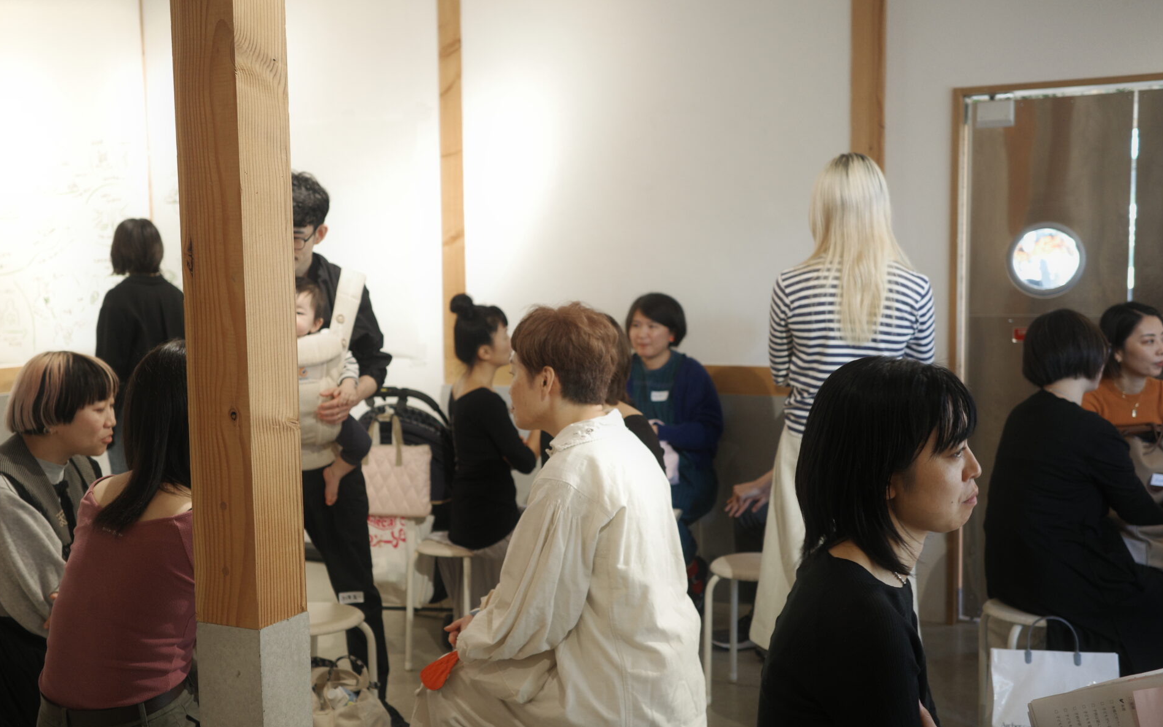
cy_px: 388
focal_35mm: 43
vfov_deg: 29.9
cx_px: 558
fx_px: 1363
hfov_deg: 46.2
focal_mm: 26
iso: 400
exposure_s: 1/40
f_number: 2.8
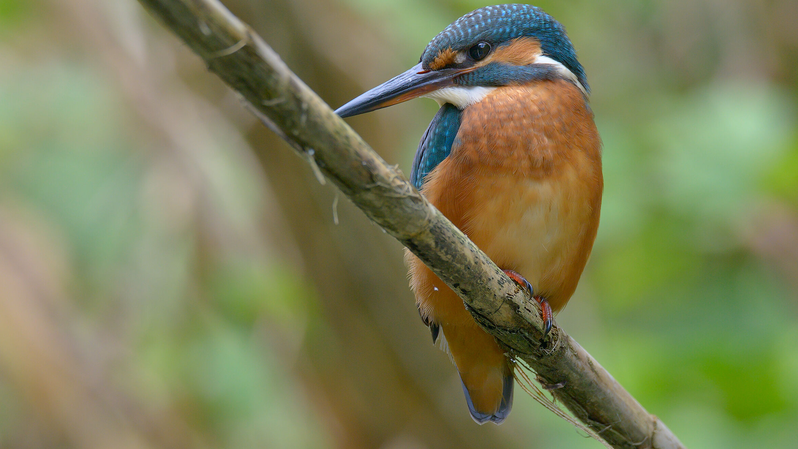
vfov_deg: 1.3
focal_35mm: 966
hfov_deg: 2.2
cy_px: 220
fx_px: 20443
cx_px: 400
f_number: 9
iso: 900
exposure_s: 1/200
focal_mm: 600
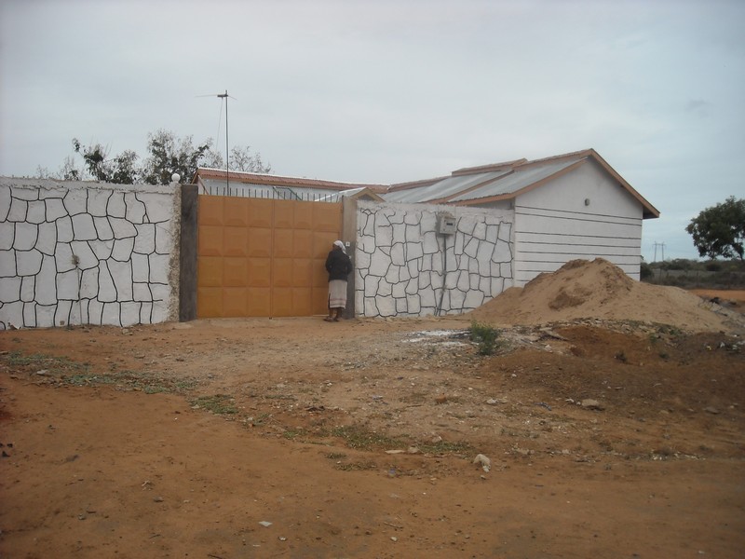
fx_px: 753
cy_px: 280
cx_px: 372
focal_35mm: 35
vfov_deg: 40.7
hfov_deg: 52.6
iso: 64
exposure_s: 1/284
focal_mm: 5.7
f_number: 5.6
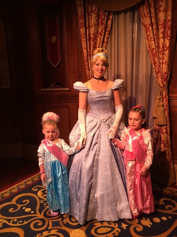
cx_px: 88
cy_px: 118
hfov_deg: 48.2
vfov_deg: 61.7
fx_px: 198
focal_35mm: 29
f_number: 2.2
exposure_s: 1/33
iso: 64
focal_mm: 4.15
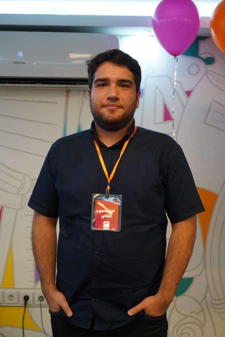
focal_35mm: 46
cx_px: 112
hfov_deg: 29.3
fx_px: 431
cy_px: 168
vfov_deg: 42.7
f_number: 4.5
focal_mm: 46
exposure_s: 1/100
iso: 640
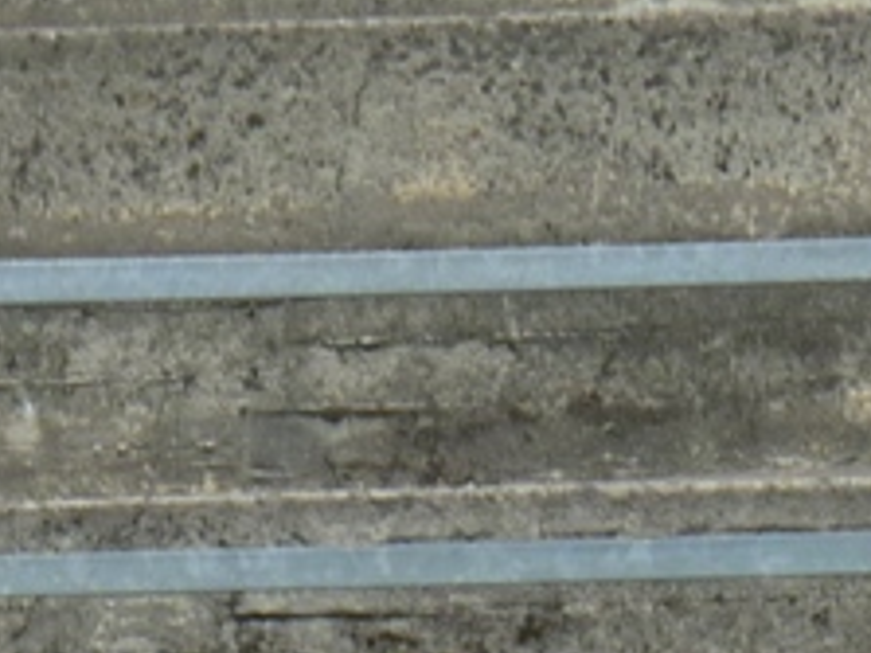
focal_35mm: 692
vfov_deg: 2.1
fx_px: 17403
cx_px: 436
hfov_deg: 2.9
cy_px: 665
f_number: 5.9
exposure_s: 1/320
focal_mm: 22
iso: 80
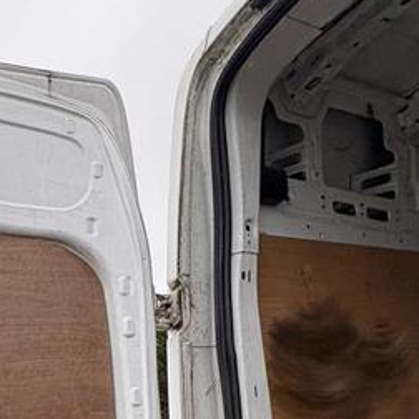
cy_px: 482
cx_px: -70
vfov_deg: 32.7
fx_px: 603
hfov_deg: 32.4
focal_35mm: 44
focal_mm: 2.22
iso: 40
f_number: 2.2
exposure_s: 1/111
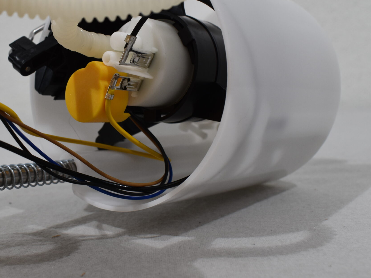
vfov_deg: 29.7
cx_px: 135
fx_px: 525
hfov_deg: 38.6
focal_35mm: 49
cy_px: 134
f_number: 8
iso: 400
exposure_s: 1/60
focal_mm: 22
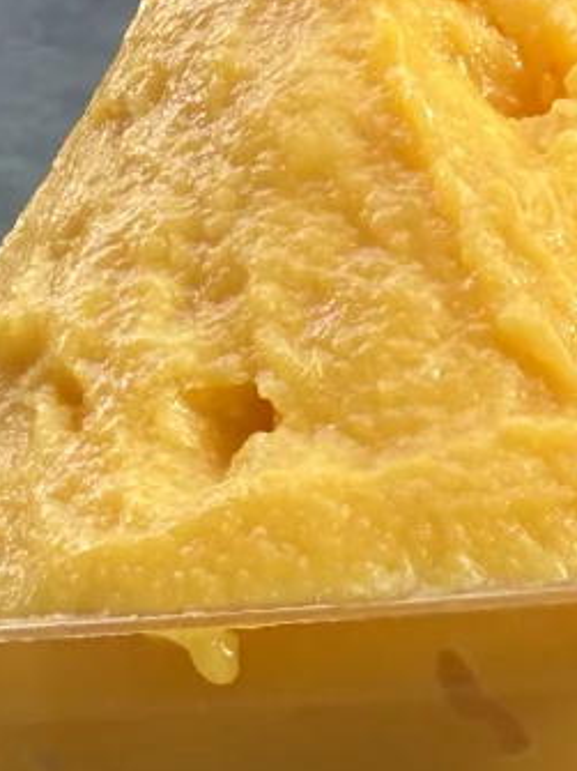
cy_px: 1075
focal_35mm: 116
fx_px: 2580
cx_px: 497
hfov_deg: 12.7
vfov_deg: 15.9
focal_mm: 2.22
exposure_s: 1/210
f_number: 2.2
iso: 40
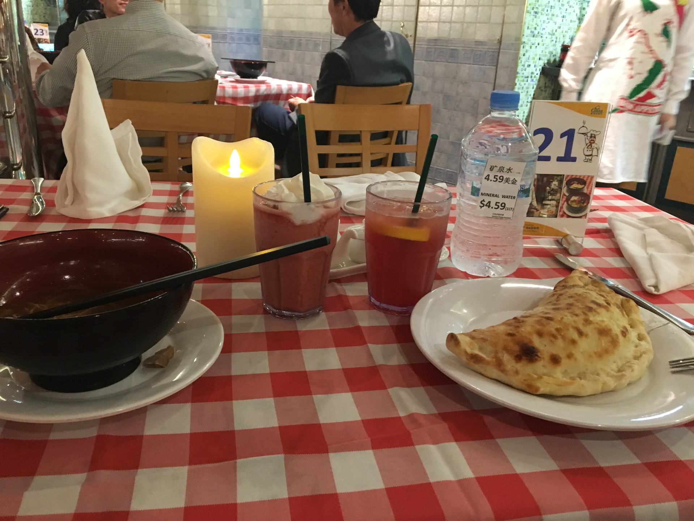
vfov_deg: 48.2
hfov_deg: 61.7
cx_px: 347
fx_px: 581
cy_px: 260
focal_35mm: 29
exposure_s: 1/17
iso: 200
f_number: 2.2
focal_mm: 4.15
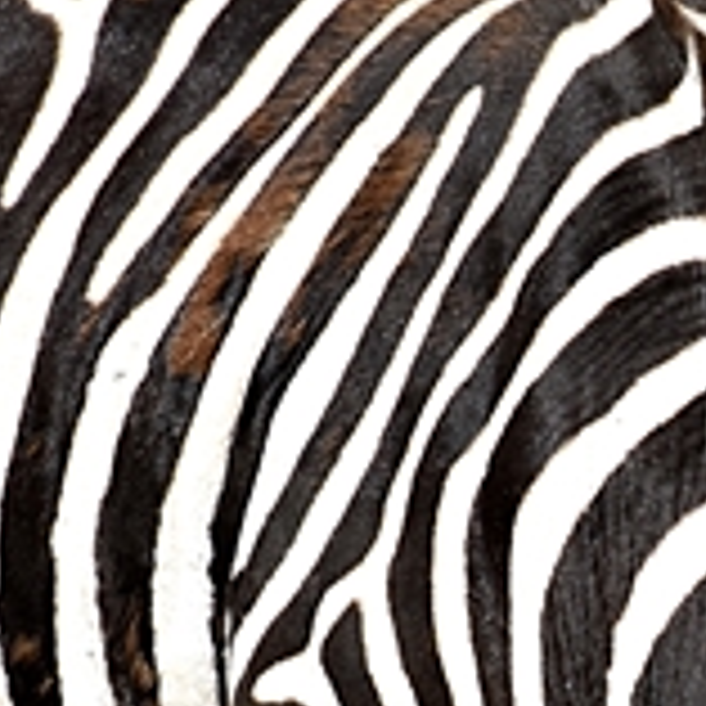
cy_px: 1171
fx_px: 18247
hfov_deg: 2.2
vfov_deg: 2.2
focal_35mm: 791
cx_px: 1205
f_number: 6.3
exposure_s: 1/640
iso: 200
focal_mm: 95
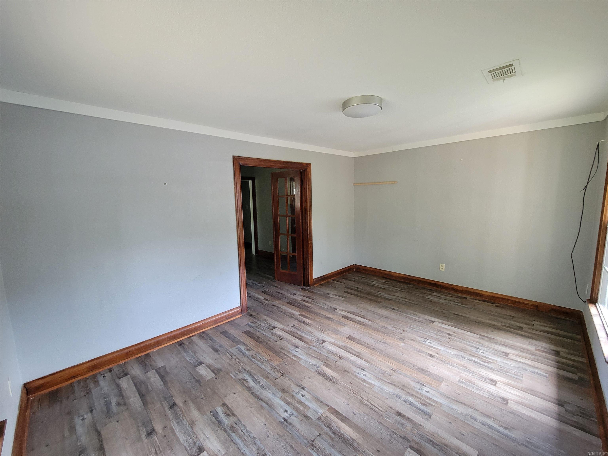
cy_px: 228
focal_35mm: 13
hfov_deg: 106.2
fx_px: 228
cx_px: 304
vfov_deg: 89.9
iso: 250
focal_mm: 2.2
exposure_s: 1/60
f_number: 2.2
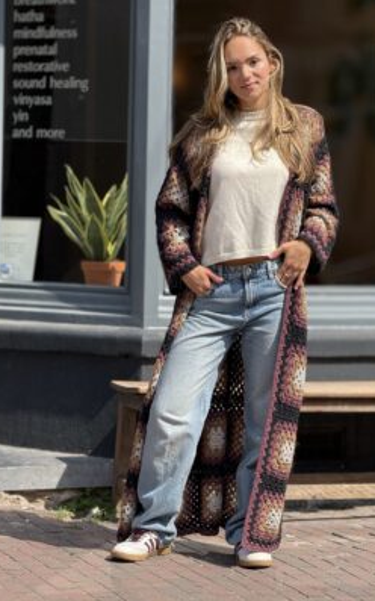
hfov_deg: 10.2
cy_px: 300
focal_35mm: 128
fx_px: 2094
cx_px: 210
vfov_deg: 16.3
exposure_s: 1/572
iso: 50
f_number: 2.8
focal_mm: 15.66
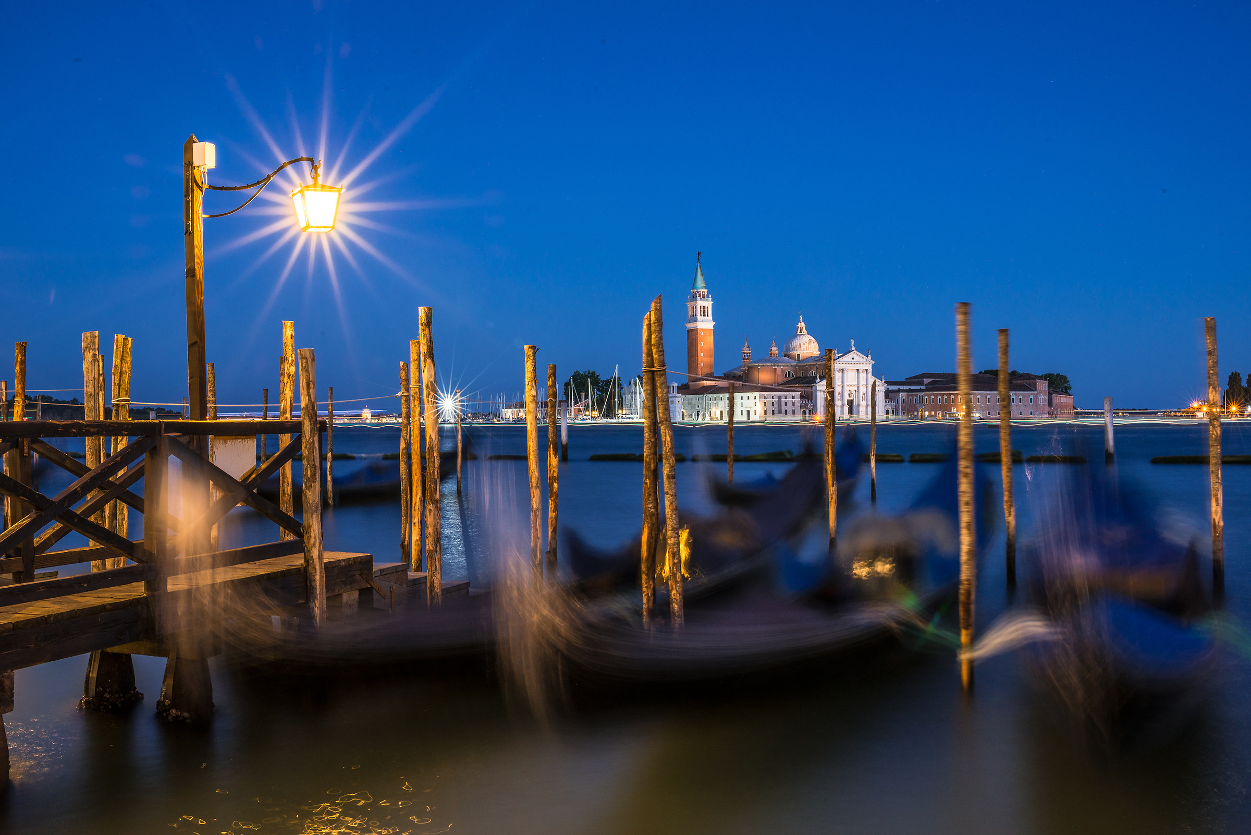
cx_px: 626
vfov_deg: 37.9
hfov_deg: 54.4
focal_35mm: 35
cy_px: 418
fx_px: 1216
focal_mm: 35
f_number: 16
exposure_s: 30
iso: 160
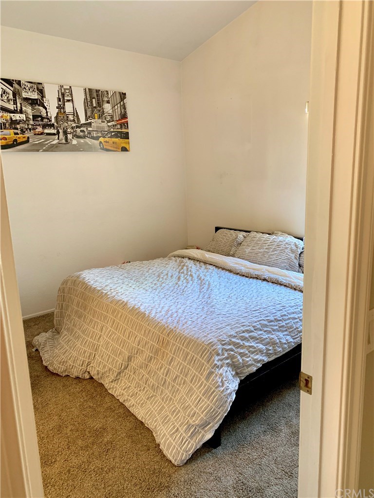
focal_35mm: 26
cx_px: 187
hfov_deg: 53.1
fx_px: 375
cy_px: 249
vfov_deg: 67.3
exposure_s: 1/60
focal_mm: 4.25
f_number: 1.8
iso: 160
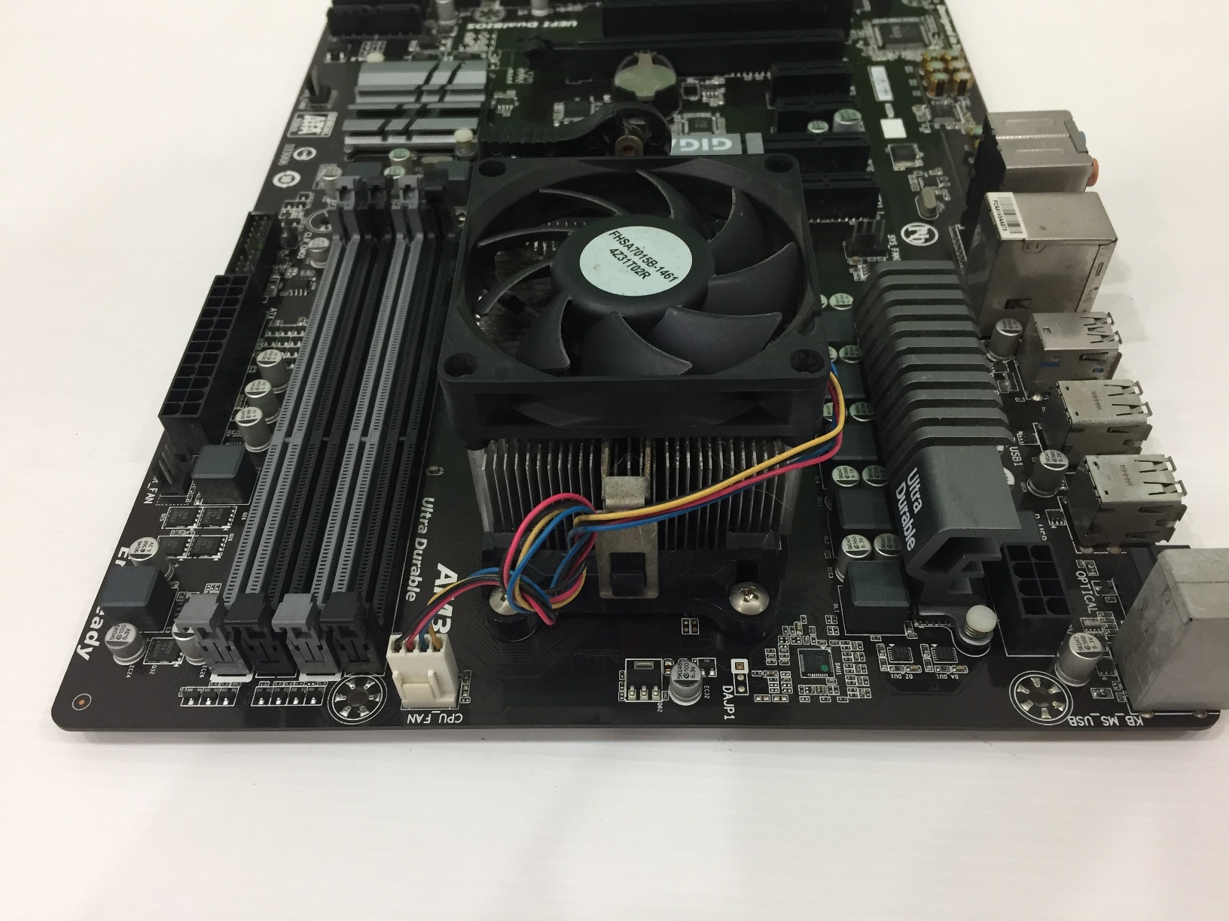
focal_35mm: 29
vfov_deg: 48.2
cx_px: 614
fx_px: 1030
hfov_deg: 61.7
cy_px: 460
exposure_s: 1/33
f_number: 2.2
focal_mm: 4.15
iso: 100
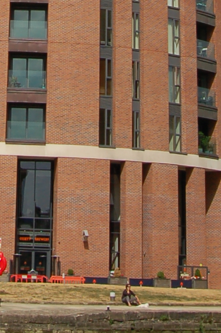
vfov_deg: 13.8
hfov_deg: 9.9
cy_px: -220
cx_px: -35
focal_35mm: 136
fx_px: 1256
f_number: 10
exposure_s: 1/400
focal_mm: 20
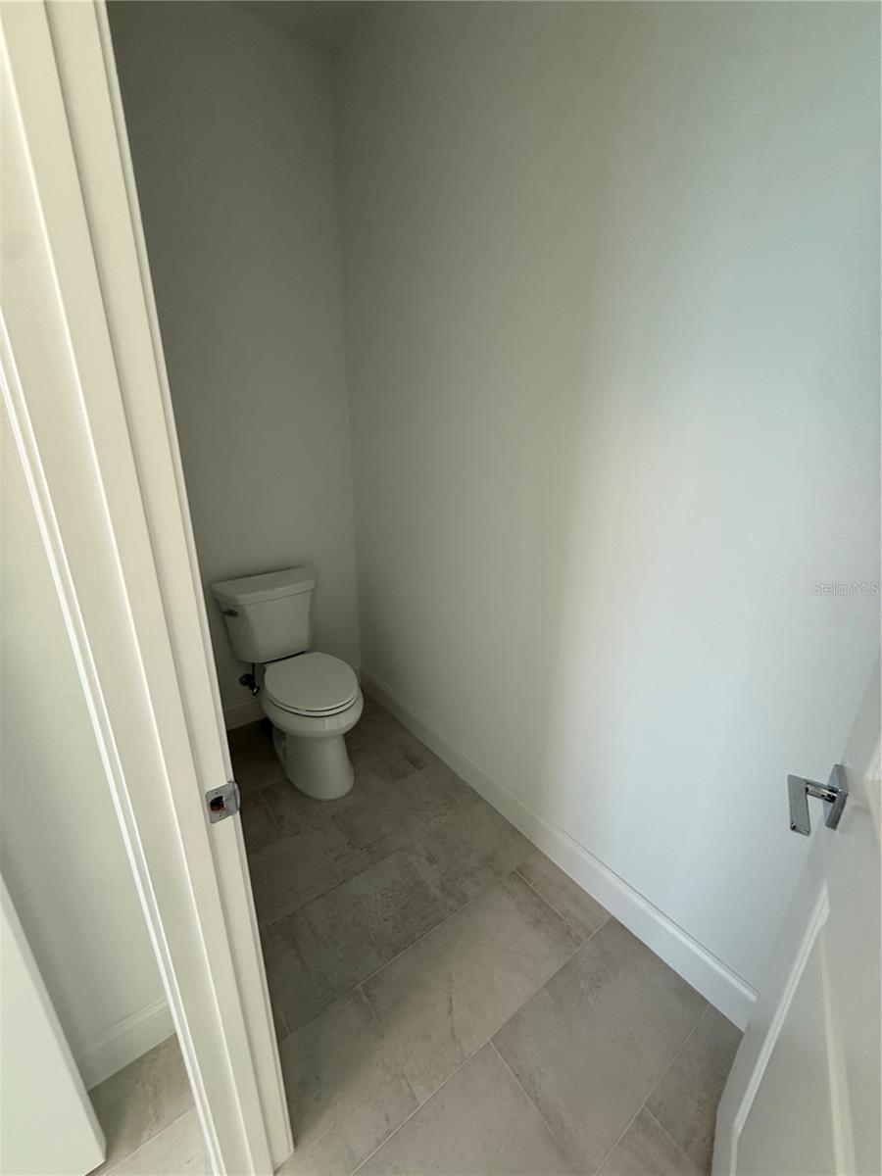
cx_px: 441
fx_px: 476
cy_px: 588
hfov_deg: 85.7
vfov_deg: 102.1
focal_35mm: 14
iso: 160
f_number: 2.2
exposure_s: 1/120
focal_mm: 2.22
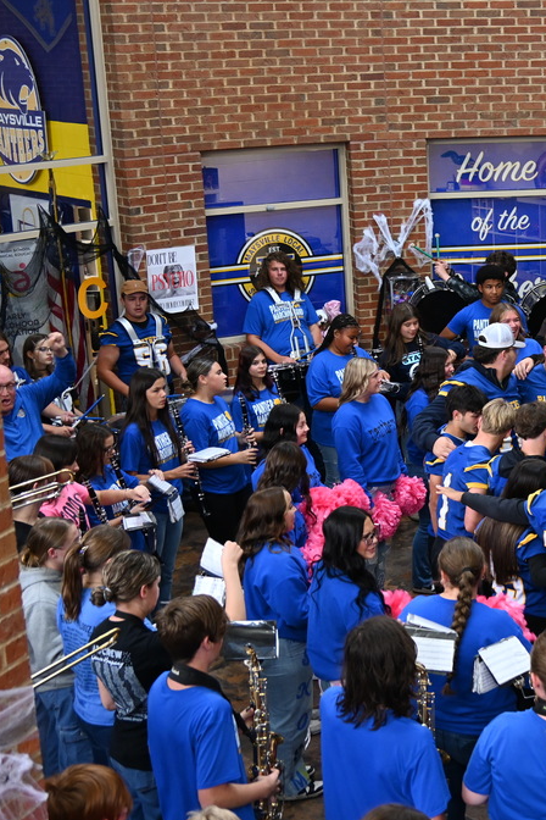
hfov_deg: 20.2
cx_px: 618
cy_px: 406
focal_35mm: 64
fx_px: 1456
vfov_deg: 31.4
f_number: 4
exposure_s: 1/125
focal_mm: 28
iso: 1000
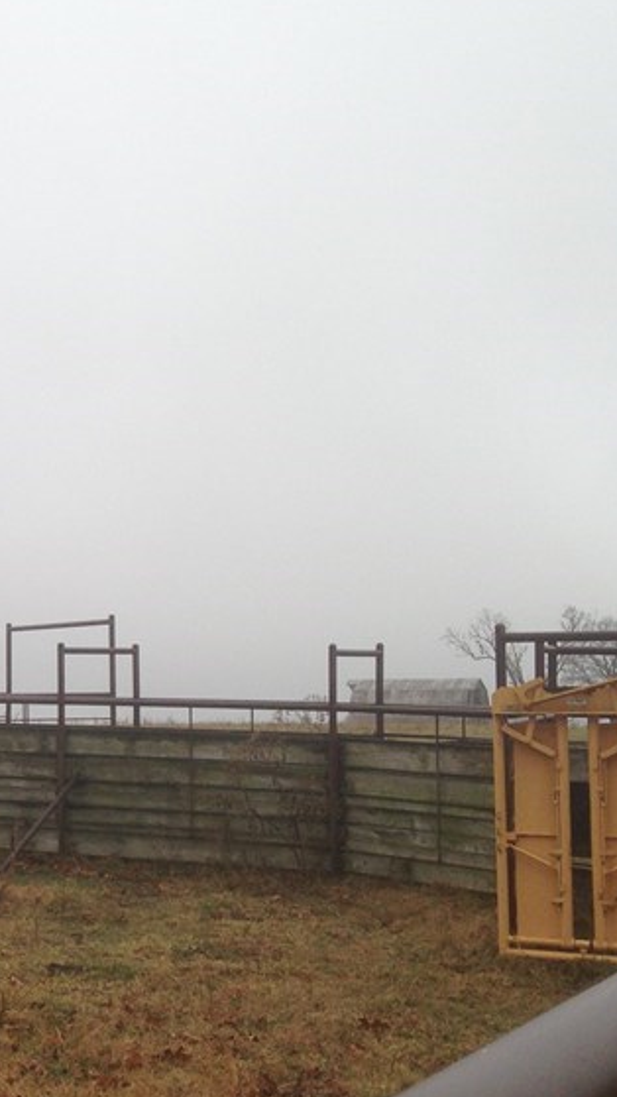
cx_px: -179
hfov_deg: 17.2
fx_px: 1919
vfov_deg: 31.8
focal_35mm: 66
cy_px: 635
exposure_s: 1/206
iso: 50
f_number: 2.4
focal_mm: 4.12
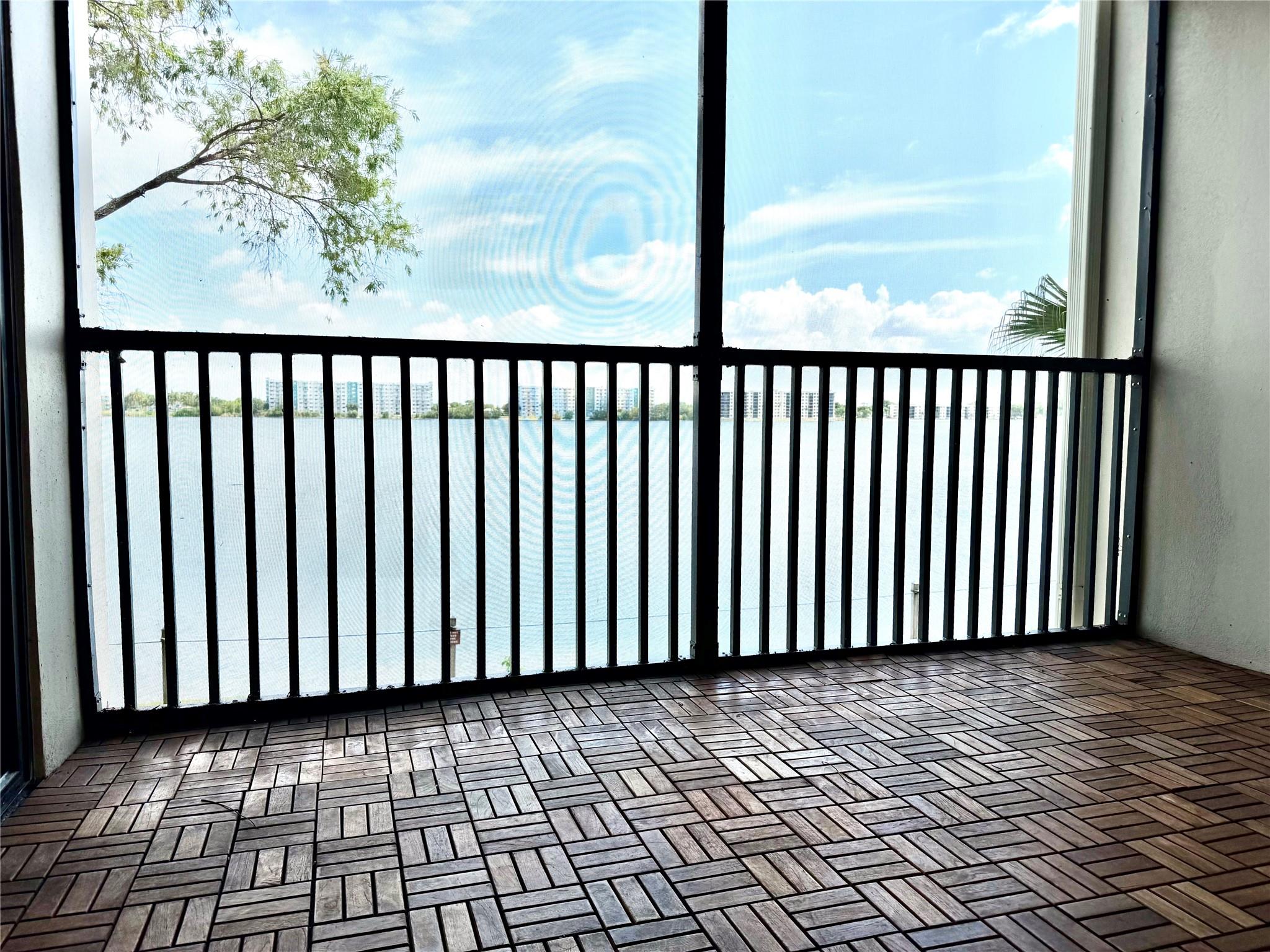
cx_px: 635
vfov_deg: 56.8
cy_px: 476
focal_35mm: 24
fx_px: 881
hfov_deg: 71.6
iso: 80
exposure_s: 1/3247
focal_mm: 6.76
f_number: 1.78
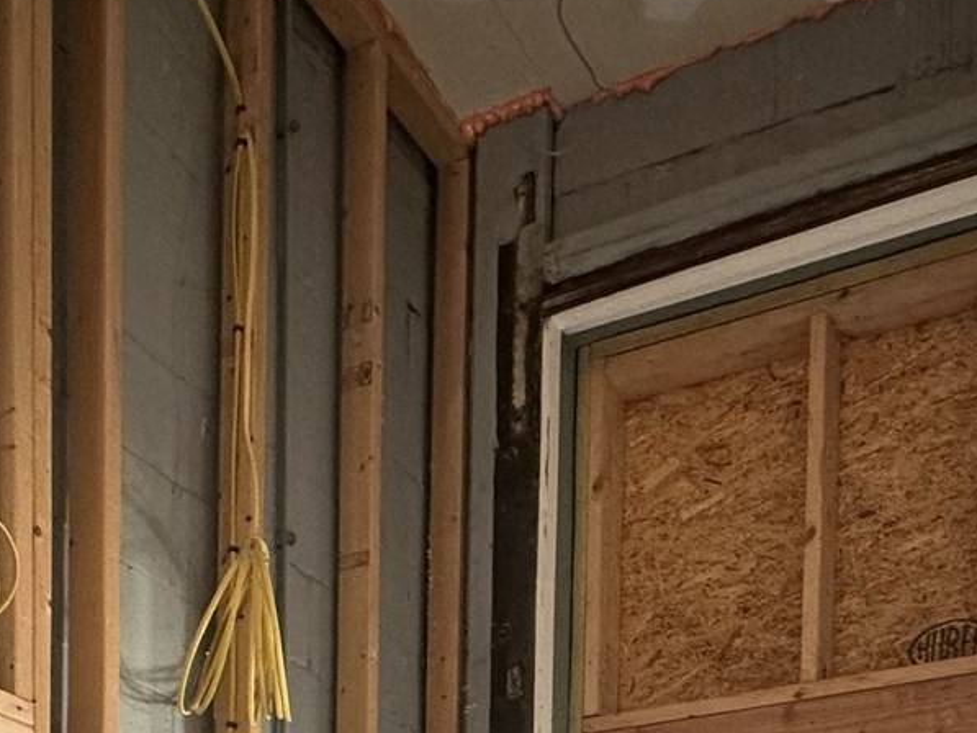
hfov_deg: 39.6
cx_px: 486
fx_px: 1355
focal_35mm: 48
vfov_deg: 22.1
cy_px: 1232
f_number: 2.2
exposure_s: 1/99
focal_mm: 2.22
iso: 160
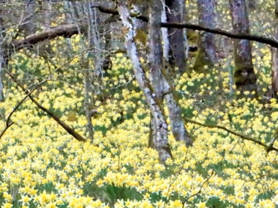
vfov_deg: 3.5
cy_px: 111
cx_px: -51
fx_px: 3399
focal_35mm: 423
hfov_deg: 4.7
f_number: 5
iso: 200
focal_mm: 15.2
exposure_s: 1/40
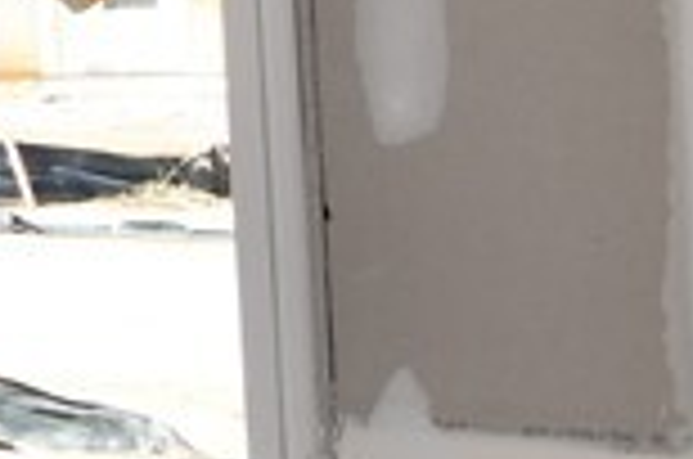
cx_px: -1467
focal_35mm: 106
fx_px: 2036
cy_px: -54
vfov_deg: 12.6
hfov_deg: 10.9
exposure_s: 1/100
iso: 200
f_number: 5
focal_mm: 10
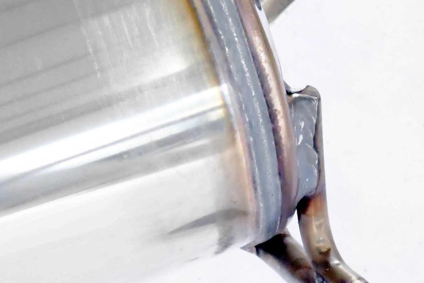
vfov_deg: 4.0
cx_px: 744
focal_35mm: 347
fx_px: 4087
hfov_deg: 5.8
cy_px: -57
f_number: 11
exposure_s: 1/160
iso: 4000
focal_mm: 56
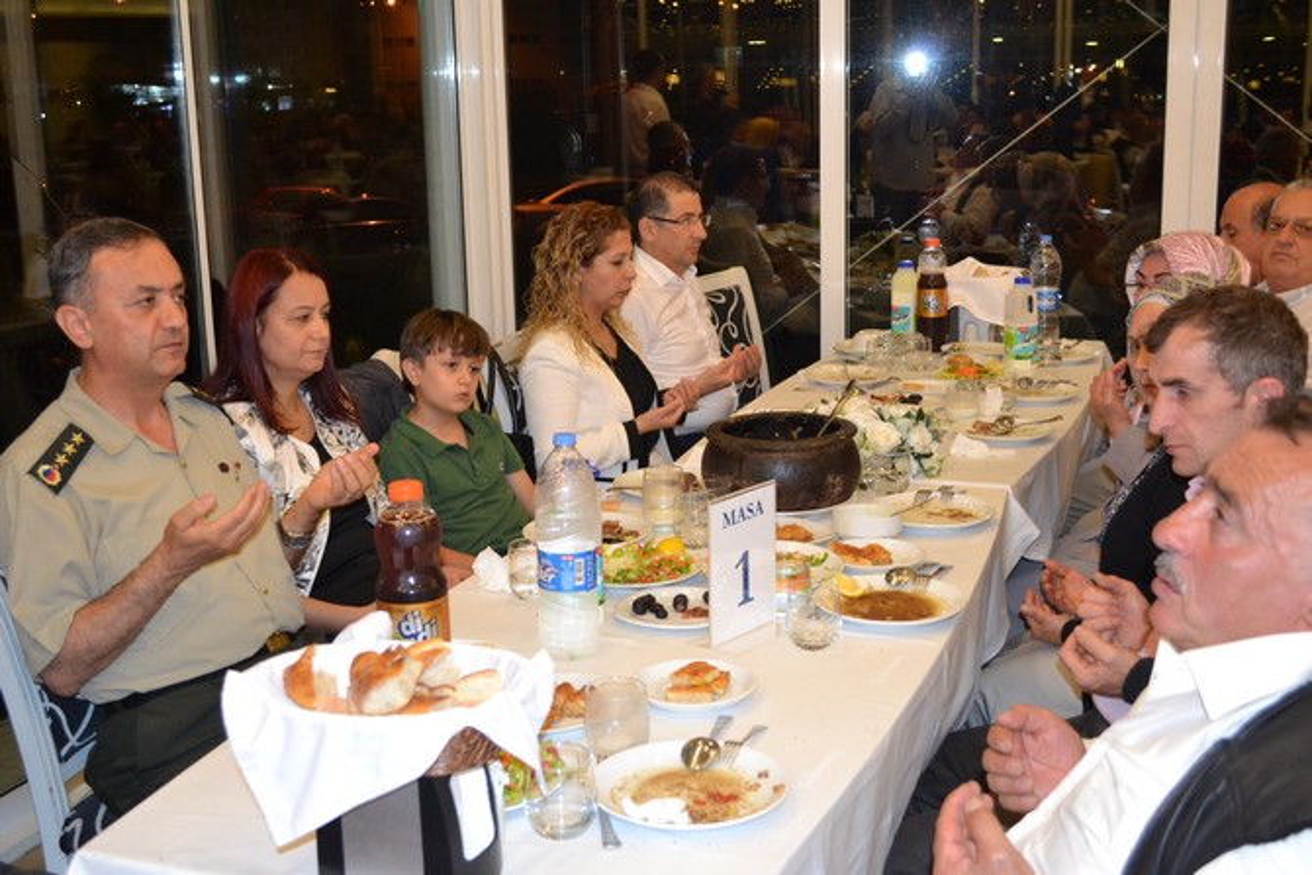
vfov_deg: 31.9
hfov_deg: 46.4
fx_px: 1531
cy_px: 438
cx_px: 656
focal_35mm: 42
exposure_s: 1/60
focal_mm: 28
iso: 1800
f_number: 4.5
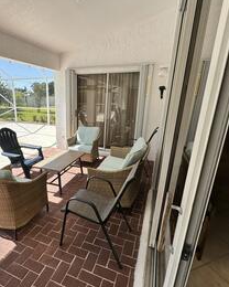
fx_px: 178
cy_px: 153
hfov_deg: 64.0
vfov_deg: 77.5
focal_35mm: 21
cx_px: 78
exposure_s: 1/423
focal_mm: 2.22
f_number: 2.2
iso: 40
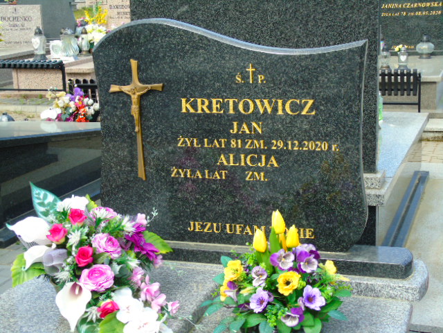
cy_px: 166
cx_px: 222
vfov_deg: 23.7
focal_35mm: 62
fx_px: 793
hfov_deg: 31.2
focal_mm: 11
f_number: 4.5
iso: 80
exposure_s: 1/250
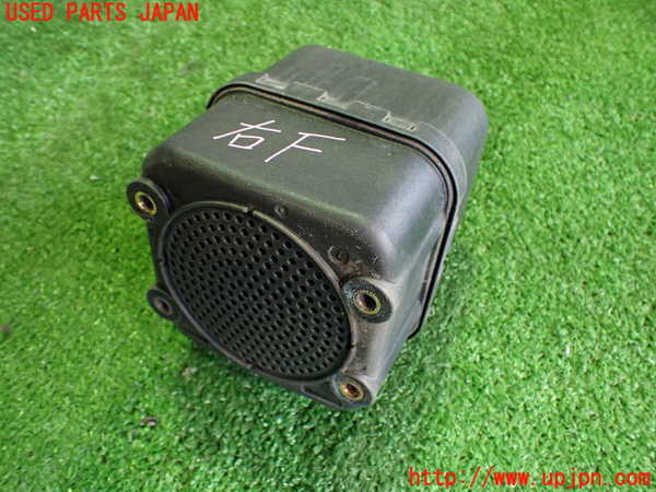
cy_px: 246
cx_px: 328
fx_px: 569
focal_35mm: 30
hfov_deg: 60.0
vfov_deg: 46.8
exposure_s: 1/50
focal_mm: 5.4
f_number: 2.3
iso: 800
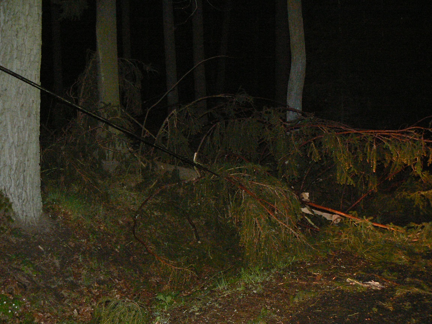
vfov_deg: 39.7
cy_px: 162
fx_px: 449
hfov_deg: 51.4
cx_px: 216
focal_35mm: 36
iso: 400
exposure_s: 1/30
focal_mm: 6
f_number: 2.8
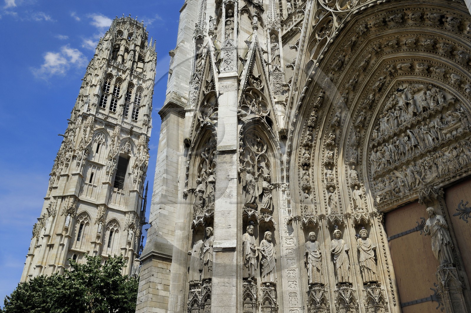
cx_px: 236
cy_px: 156
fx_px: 418
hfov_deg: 58.8
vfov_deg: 41.0
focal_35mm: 32
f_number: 14
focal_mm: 32
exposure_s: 1/200
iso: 200
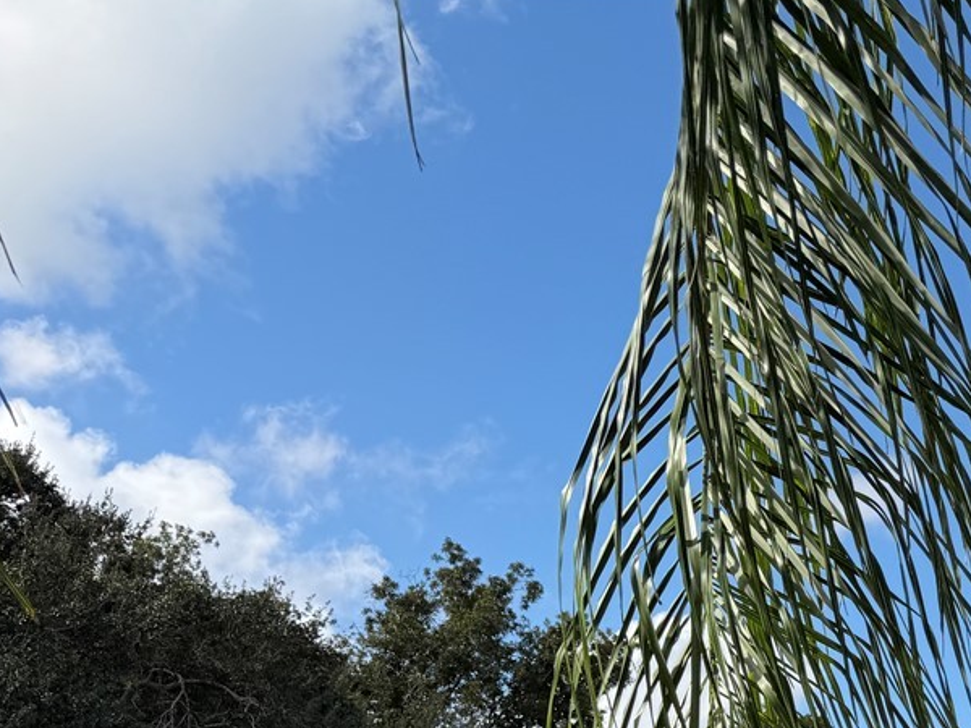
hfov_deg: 26.5
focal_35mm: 64
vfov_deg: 20.8
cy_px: 958
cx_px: 1201
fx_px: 1795
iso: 80
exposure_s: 1/3279
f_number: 1.78
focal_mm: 6.76
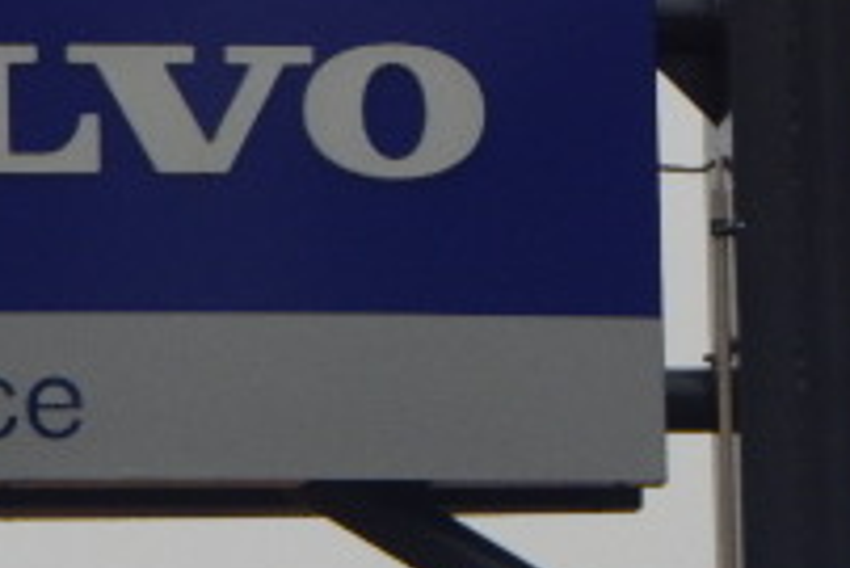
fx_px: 19469
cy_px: 362
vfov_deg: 1.7
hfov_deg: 2.5
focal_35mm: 824
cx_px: 164
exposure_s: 1/100
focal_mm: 44.9
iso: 125
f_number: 5.6
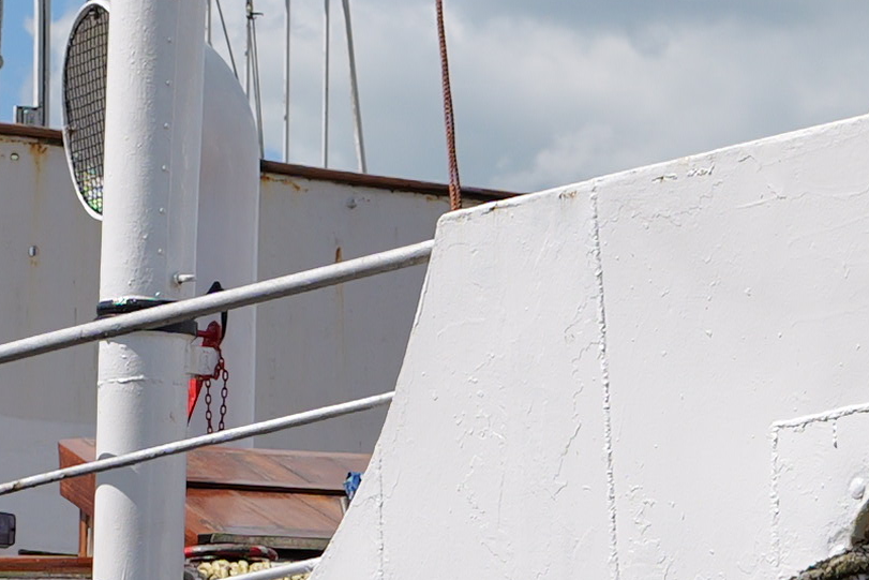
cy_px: 1537
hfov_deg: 6.9
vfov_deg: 4.5
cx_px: -170
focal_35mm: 296
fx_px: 7146
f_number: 5.6
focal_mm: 40
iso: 200
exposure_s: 1/1300
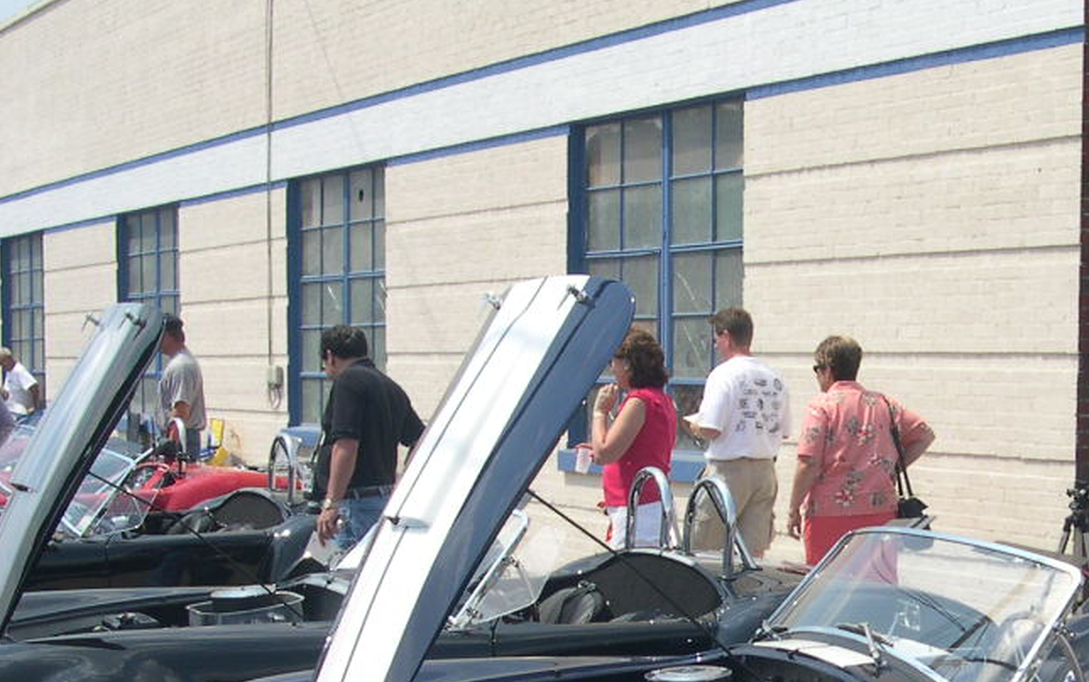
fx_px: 2375
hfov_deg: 25.4
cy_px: 624
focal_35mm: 80
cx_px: 852
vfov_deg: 16.1
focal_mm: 8
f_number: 7.6
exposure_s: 1/229
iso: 100
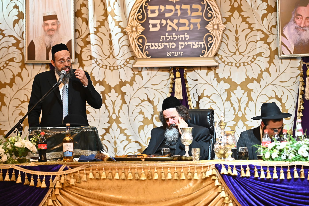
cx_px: 154
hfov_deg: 19.5
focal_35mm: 105
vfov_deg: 13.0
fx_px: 901
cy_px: 103
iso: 3200
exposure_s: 1/200
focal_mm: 105
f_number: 4
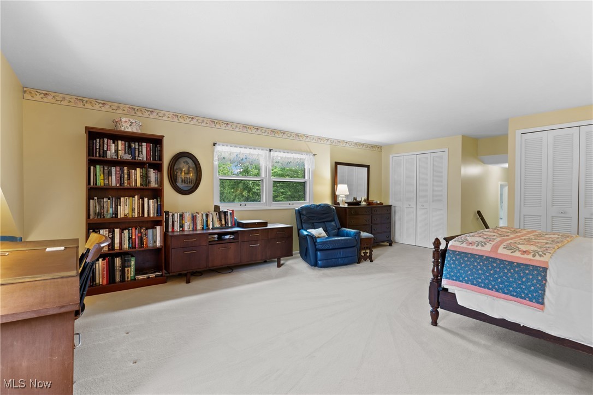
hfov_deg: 93.3
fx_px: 280
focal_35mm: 17
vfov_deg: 70.4
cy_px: 198
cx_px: 296
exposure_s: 2
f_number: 9
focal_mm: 17
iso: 250
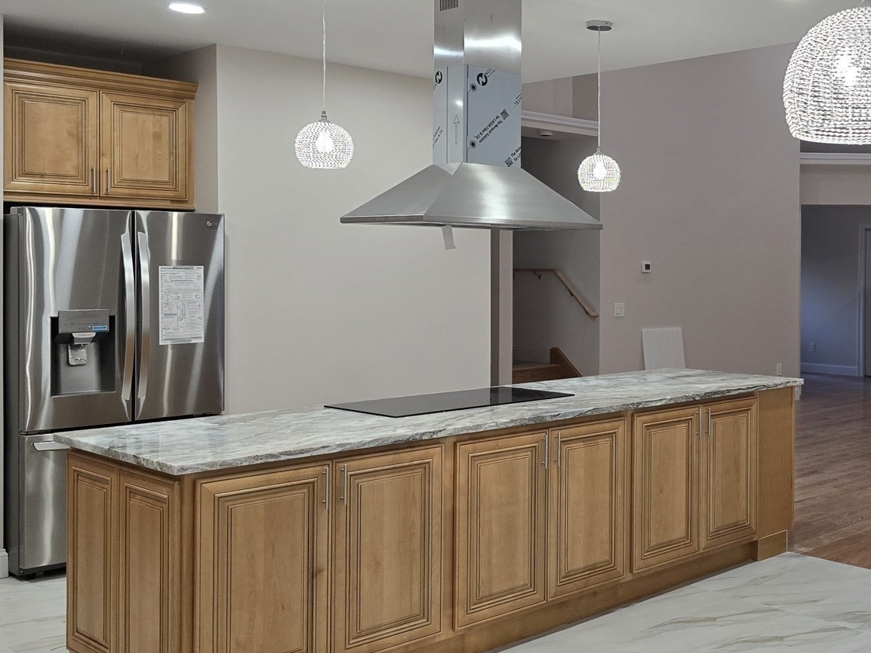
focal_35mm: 42
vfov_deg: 34.3
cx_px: 779
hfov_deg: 41.4
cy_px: 272
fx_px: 1057
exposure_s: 1/120
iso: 100
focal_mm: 6.3
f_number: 1.7
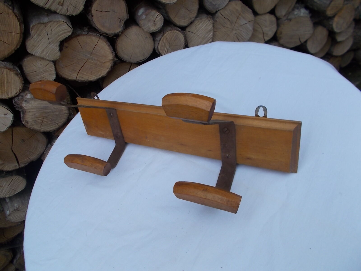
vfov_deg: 53.1
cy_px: 136
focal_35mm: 26
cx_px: 180
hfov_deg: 67.3
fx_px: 271
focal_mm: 4.6
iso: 80
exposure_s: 1/100
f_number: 8
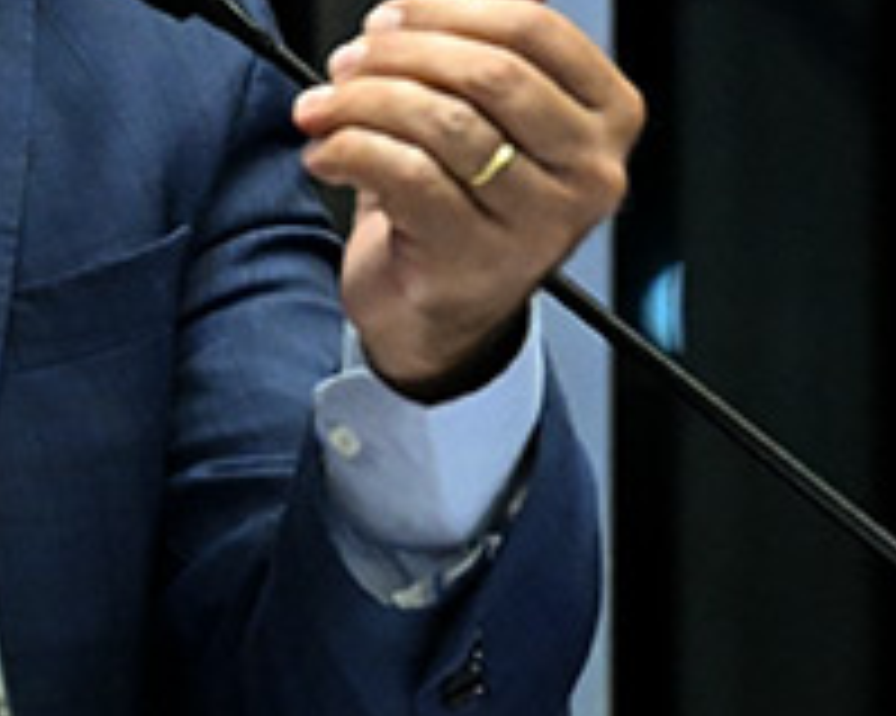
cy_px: 104
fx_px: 21496
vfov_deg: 1.9
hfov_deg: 2.4
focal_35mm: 811
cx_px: -419
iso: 5000
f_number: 4
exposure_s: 1/160
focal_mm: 200
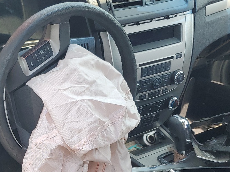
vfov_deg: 22.7
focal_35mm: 63
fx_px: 419
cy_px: 156
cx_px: 38
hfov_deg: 29.8
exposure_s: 1/278
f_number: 1.5
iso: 50
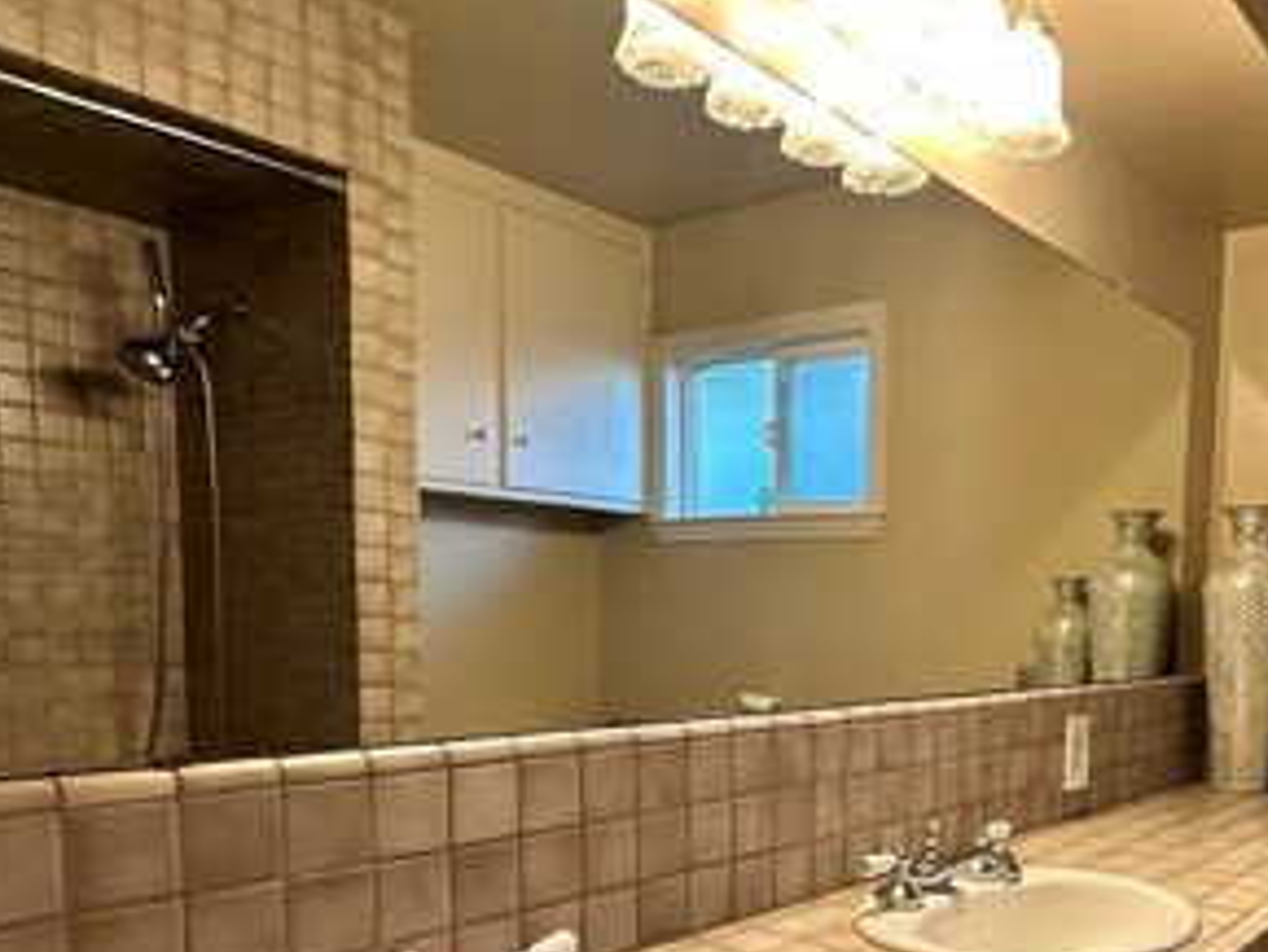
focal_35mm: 31
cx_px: 886
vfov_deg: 43.8
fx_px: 1136
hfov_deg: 56.5
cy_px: 733
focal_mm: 2.22
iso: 320
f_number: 2.2
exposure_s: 1/60
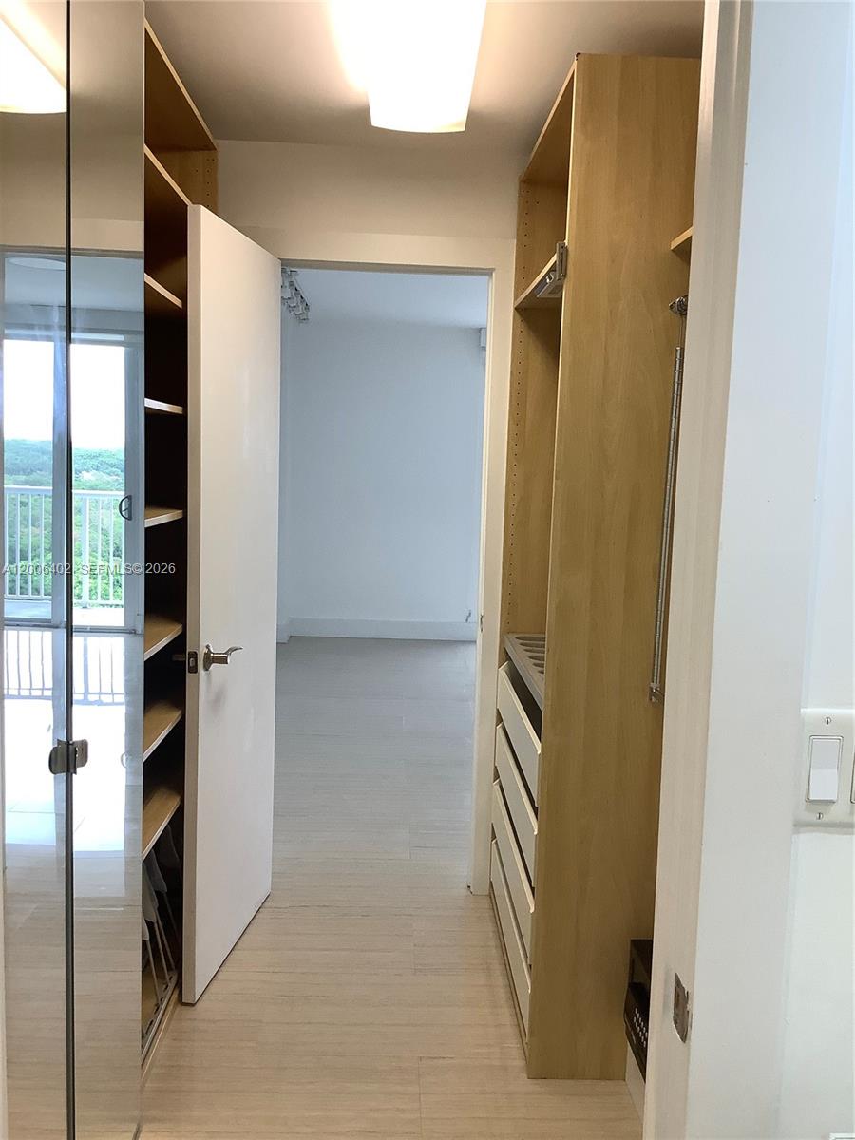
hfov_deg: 45.4
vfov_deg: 58.4
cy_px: 570
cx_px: 428
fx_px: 1021
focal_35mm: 31
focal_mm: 3.3
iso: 80
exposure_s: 1/120
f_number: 2.4
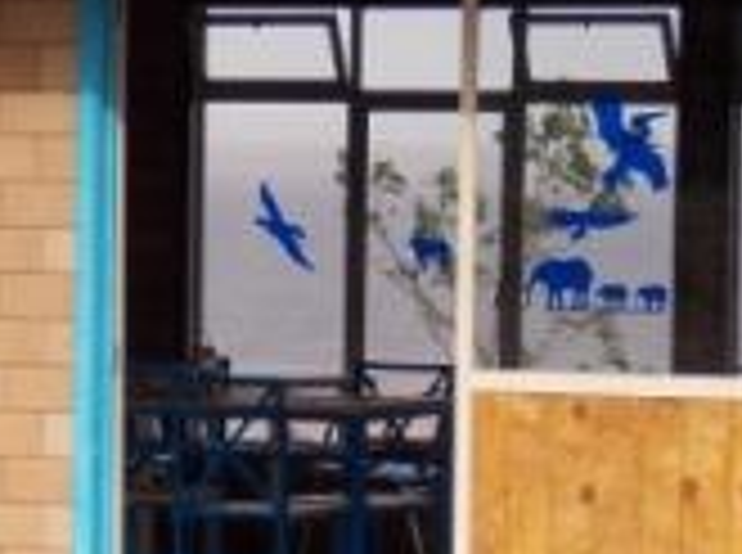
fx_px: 5647
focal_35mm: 264
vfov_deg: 5.6
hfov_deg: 7.5
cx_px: -9
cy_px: 383
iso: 80
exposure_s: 1/200
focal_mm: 17.2
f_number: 4.6
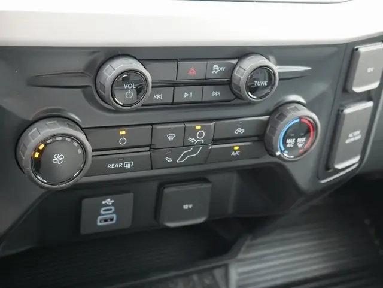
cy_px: 144
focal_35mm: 54
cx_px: 192
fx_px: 598
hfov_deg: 35.5
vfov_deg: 27.1
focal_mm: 27
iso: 1600
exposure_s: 1/60
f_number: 5.3
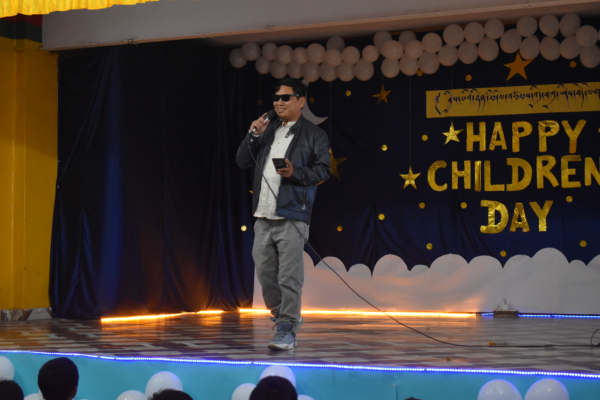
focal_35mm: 72
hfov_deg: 28.1
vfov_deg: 18.9
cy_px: 200
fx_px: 1200
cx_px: 300
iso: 3200
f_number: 5.3
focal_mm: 48
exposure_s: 1/500
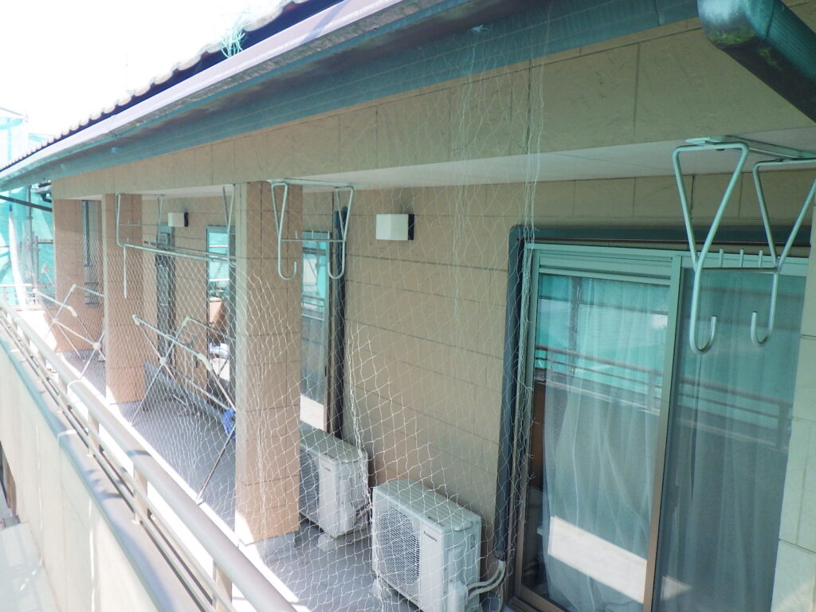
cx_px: 408
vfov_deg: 49.7
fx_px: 660
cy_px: 306
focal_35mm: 28
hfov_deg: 63.4
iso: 250
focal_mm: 5
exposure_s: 1/250
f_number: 4.2
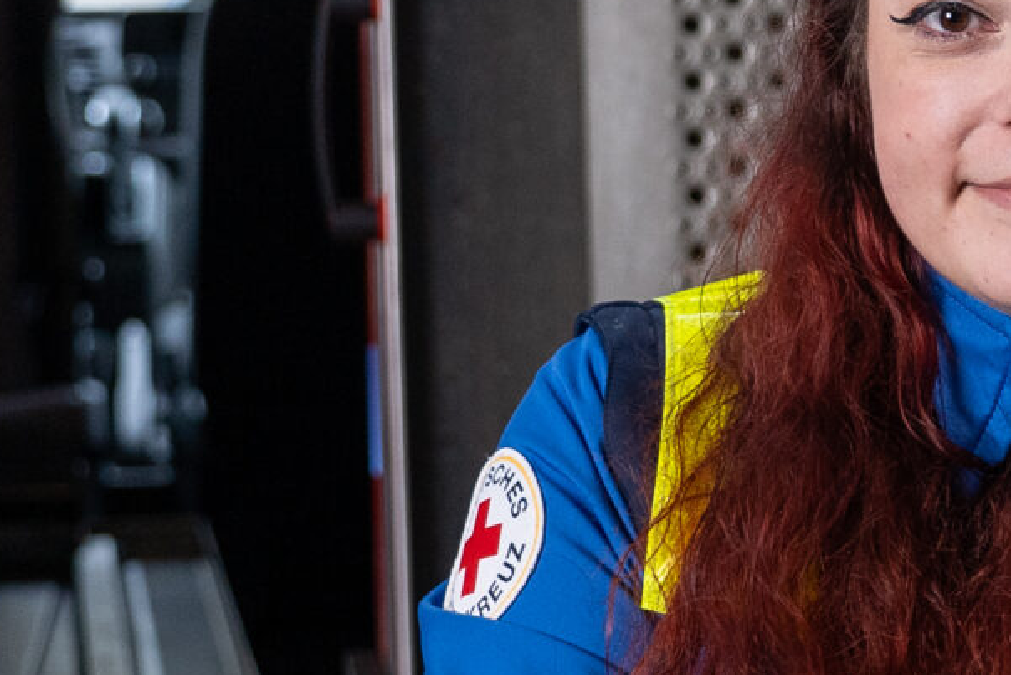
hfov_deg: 12.1
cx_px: 1555
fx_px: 4522
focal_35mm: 161
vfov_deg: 8.5
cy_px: 319
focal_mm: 38
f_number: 2.8
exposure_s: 1/200
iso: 500
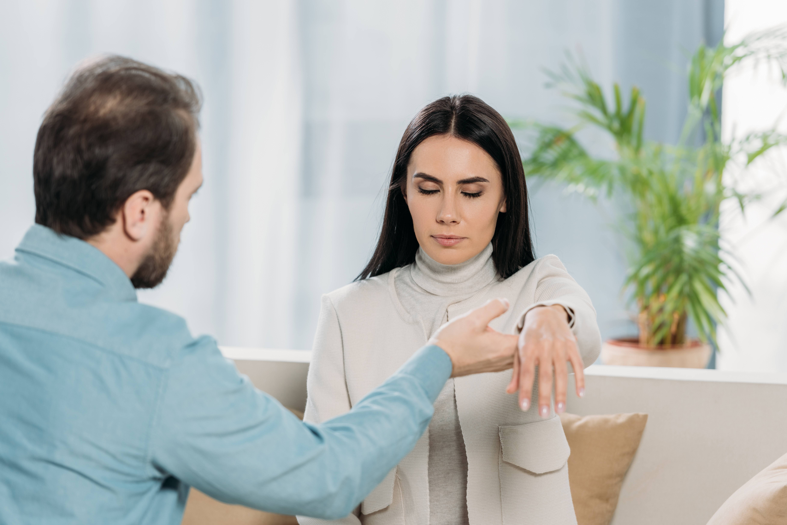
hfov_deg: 12.1
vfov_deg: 8.1
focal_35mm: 170
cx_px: 394
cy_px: 262
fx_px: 3717
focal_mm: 170
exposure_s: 1/160
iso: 125
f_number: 4
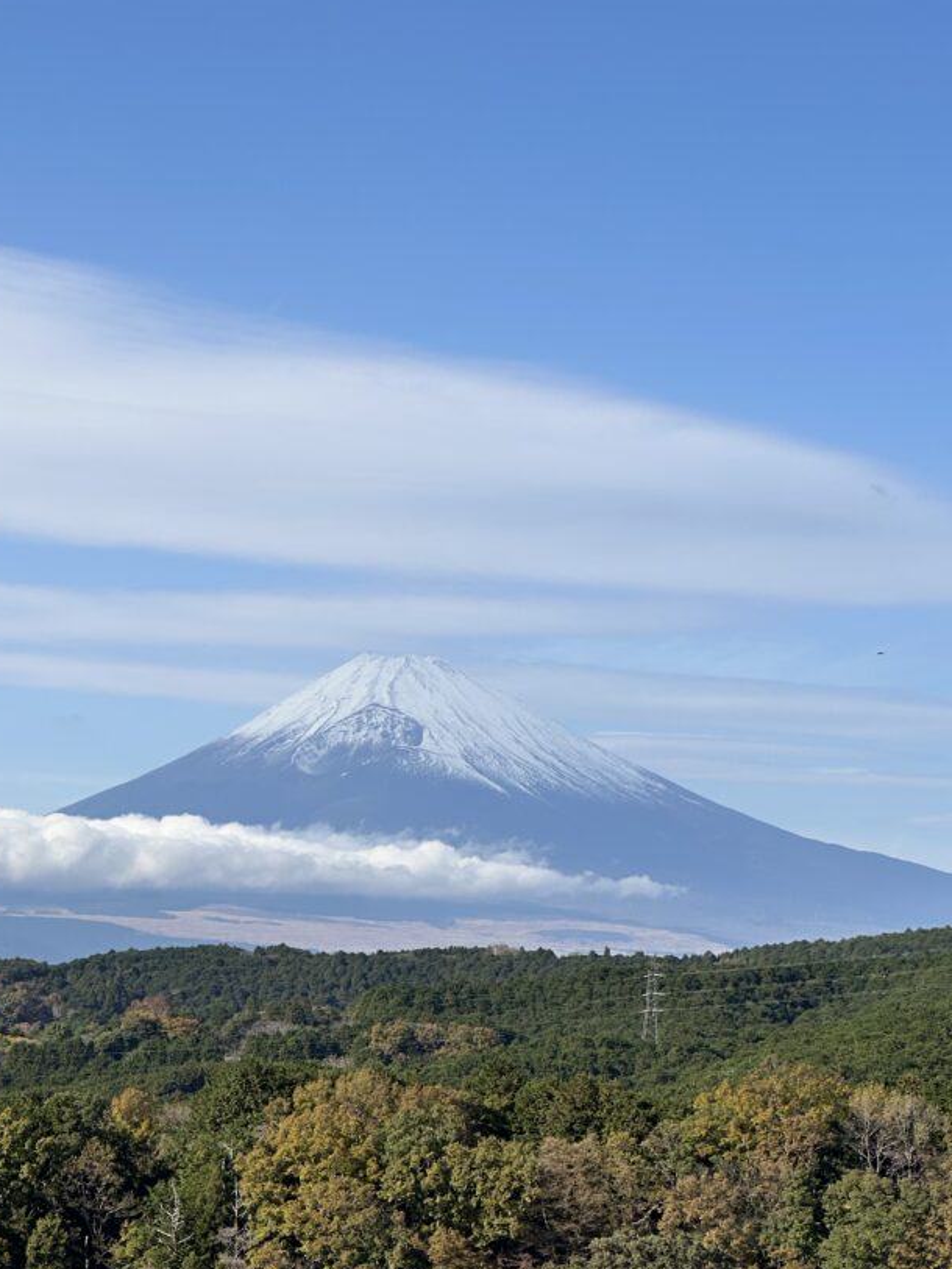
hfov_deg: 15.2
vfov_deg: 20.2
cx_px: 378
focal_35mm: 97
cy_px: 679
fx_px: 3556
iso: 32
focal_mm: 9
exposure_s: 1/1033
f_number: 2.8
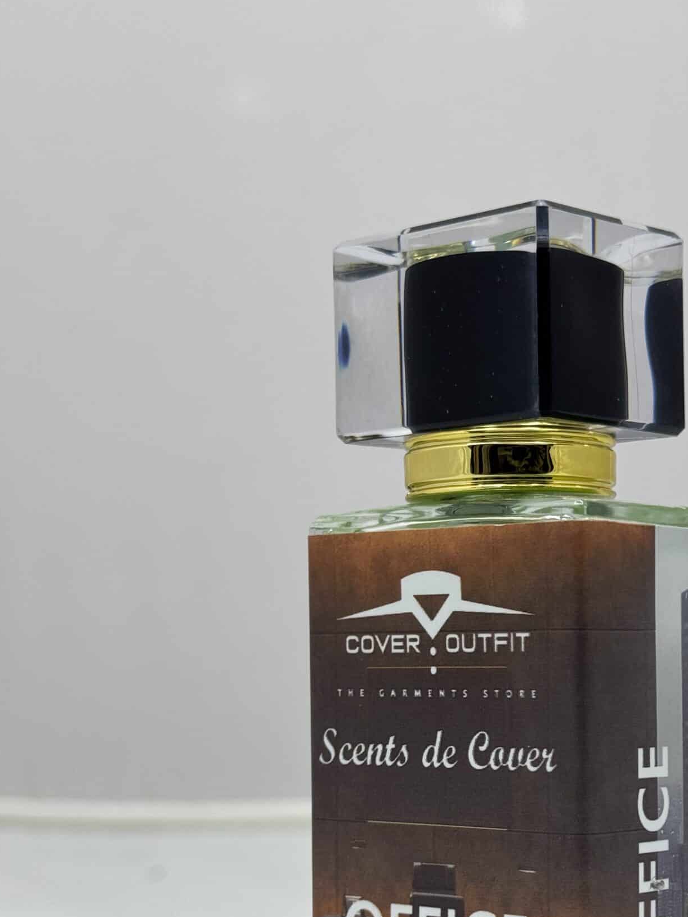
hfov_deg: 19.5
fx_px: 1987
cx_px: 530
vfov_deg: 25.8
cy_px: 647
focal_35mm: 75
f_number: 1.78
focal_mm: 6.76
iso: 64
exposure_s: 1/100
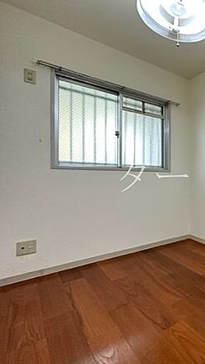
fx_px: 203
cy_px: 179
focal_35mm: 21
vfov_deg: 83.8
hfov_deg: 38.4
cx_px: 250
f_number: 2.2
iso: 320
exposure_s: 1/120
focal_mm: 2.22
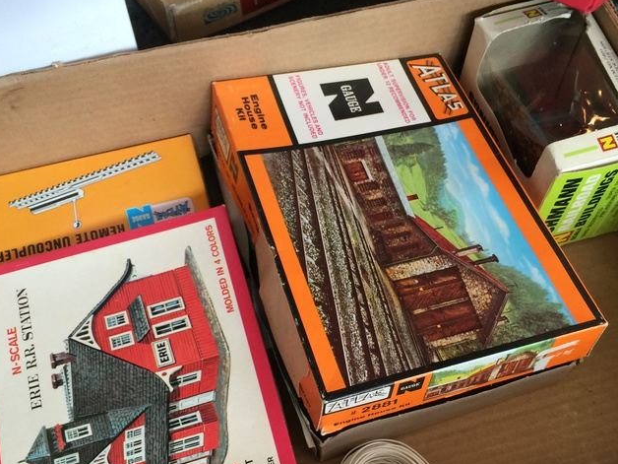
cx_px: 321
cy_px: 312
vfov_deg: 33.3
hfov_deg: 43.8
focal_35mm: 43
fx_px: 768
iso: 40
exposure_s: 1/30
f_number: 2.2
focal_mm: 4.12
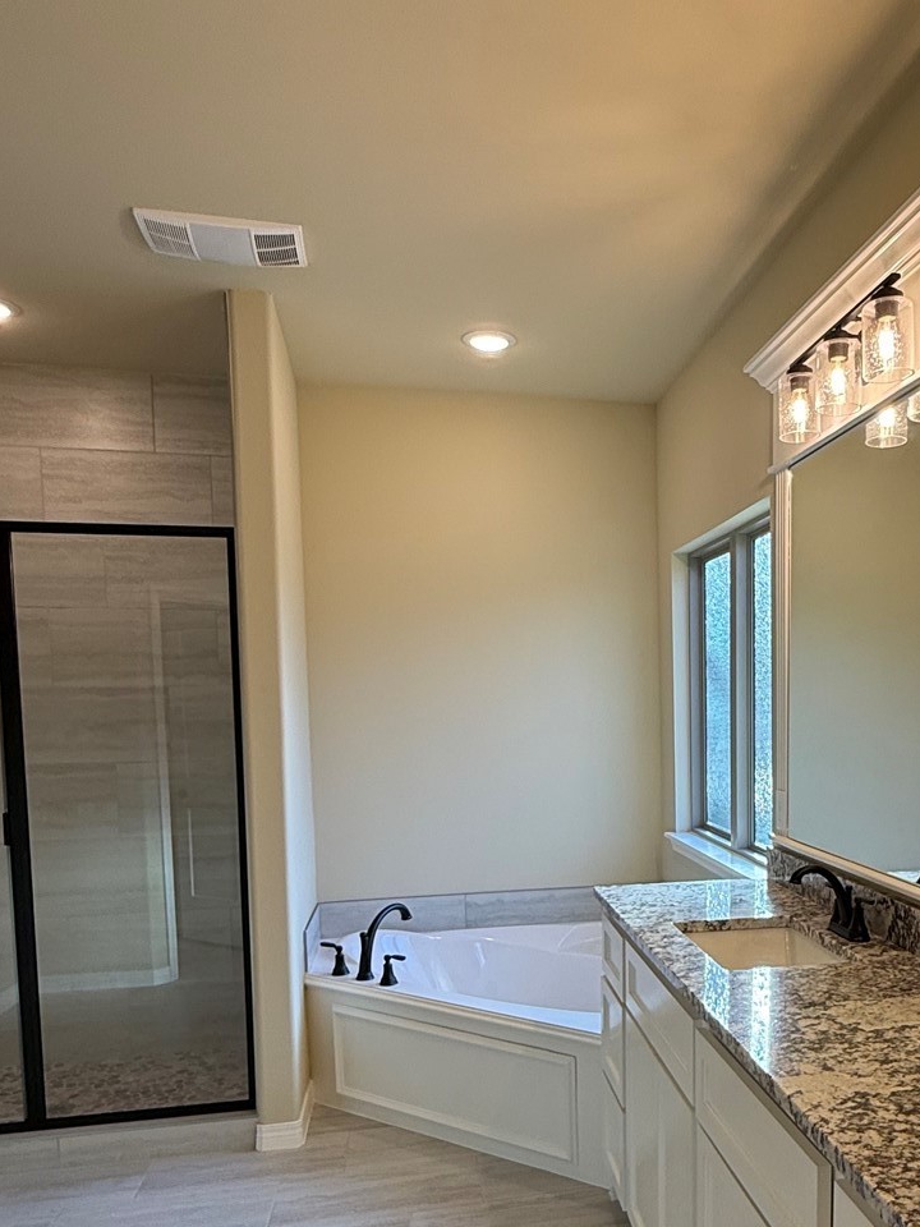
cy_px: 777
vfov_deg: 62.4
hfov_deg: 48.4
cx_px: 652
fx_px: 992
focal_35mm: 28
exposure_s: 1/120
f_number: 2.2
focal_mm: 2.22
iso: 64
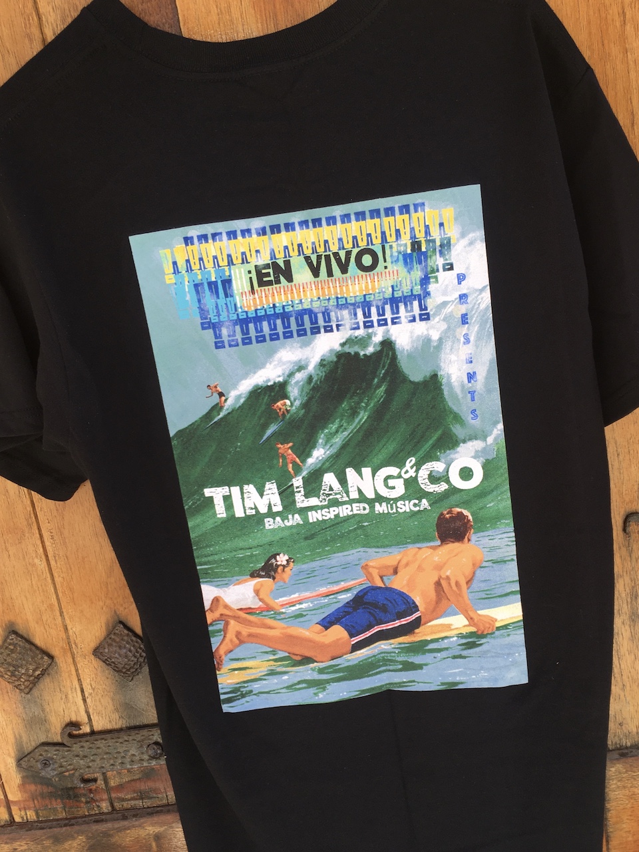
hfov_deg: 48.2
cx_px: 320
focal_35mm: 29
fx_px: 714
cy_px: 426
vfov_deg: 61.7
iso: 25
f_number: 2.2
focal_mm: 4.15
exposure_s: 1/60
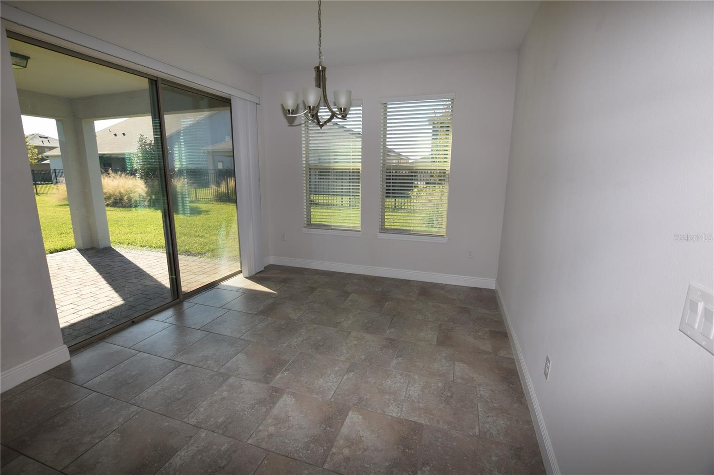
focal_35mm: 15
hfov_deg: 100.4
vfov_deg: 77.3
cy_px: 238
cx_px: 357
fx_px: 297
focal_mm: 10
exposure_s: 1/125
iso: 125
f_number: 5.6
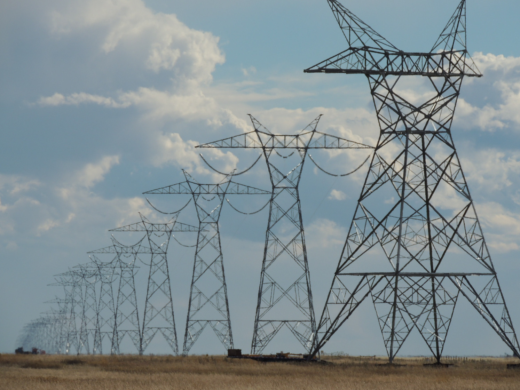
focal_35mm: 348
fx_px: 5228
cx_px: 270
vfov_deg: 4.3
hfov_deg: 5.7
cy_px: 195
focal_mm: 57.9
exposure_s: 1/1250
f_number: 5.4
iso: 100
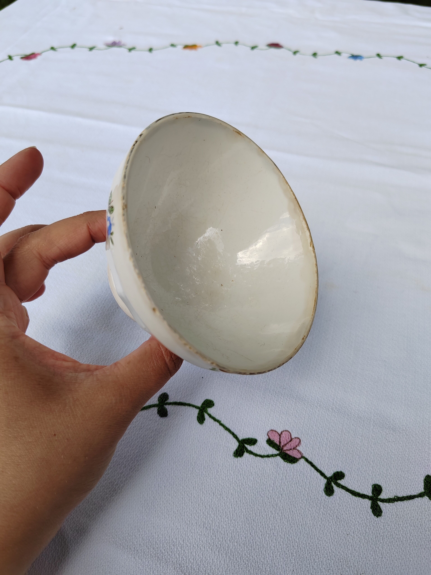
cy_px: 288
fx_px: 448
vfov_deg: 65.3
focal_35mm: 27
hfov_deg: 51.4
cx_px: 216
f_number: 1.9
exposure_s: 1/621
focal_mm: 5.52
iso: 100
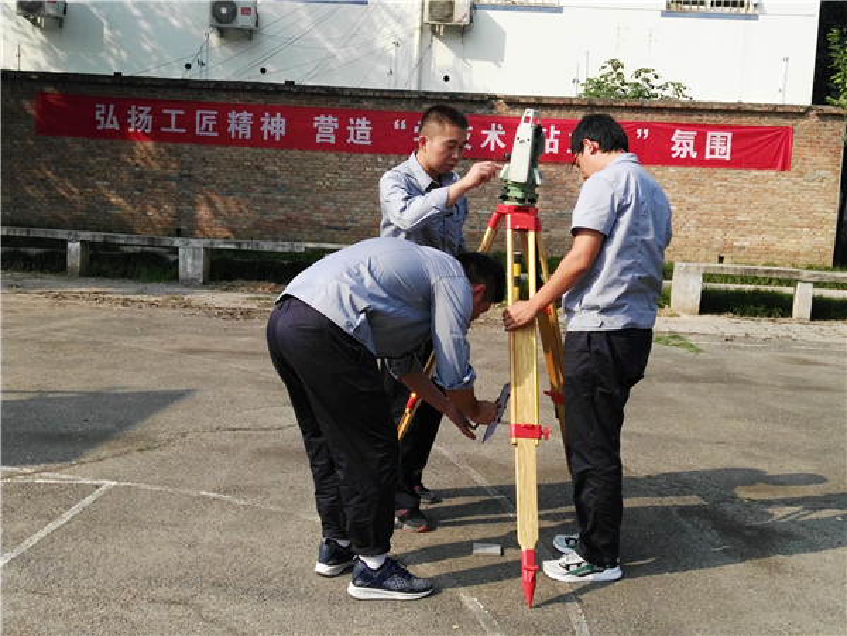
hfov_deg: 63.4
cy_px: 318
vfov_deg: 49.7
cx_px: 424
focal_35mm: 28
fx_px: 685
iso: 64
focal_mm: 2.96
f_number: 2
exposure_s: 1/1517
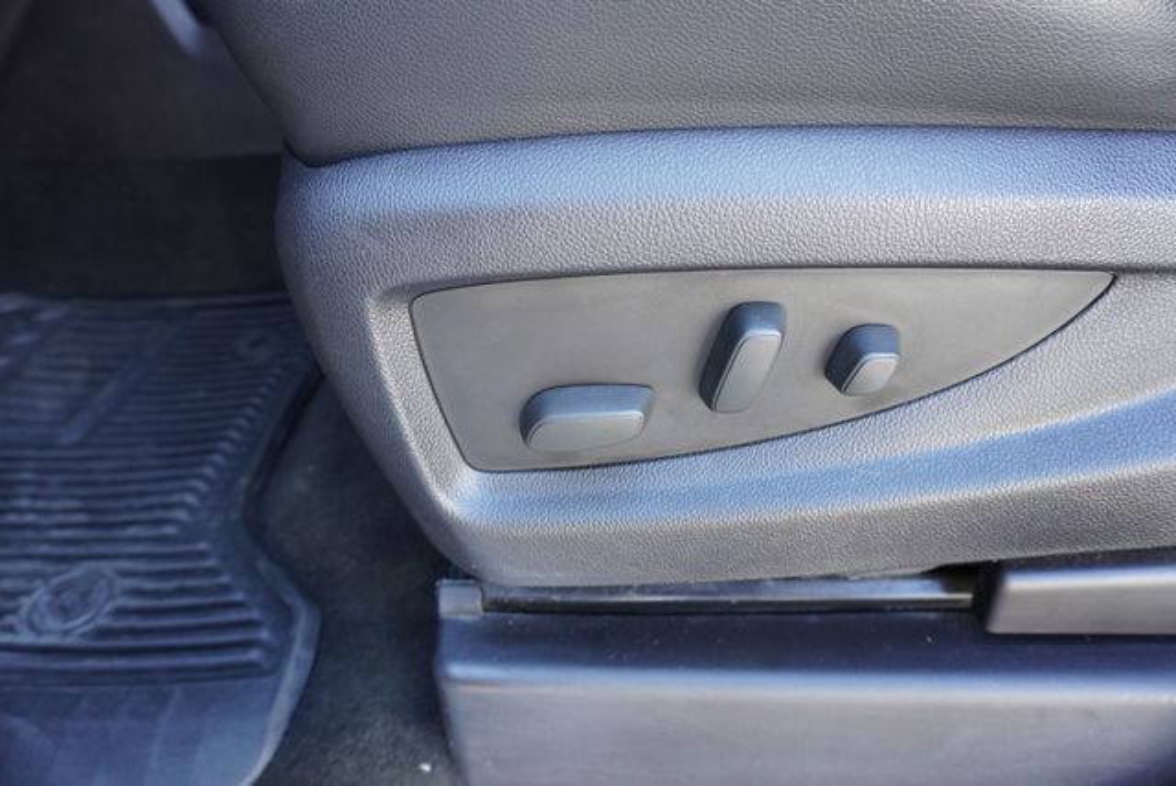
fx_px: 785
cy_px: 393
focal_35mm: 24
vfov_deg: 53.2
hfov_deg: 73.7
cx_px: 588
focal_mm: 16
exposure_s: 1/60
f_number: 4
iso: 640
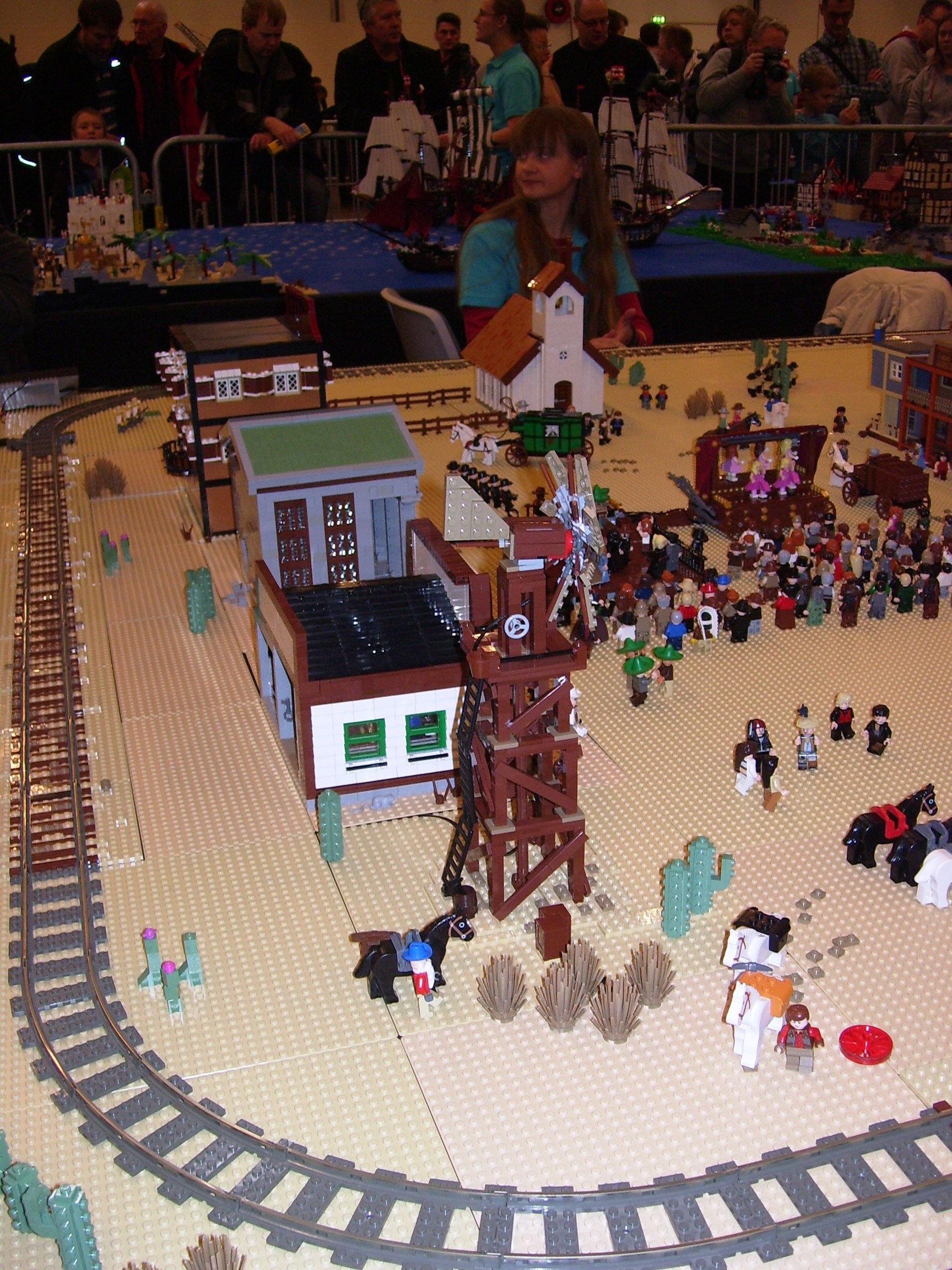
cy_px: 635
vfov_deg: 51.4
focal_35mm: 36
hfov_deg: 39.7
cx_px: 476
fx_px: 1320
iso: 80
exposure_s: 1/60
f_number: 2.7
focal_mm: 6
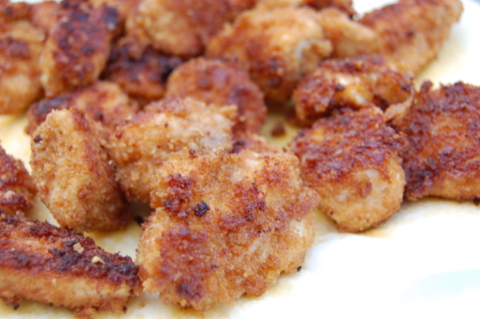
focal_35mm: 49
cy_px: 153
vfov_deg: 27.5
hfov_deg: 40.4
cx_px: 230
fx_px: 653
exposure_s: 1/60
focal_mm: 26
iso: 400
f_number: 4
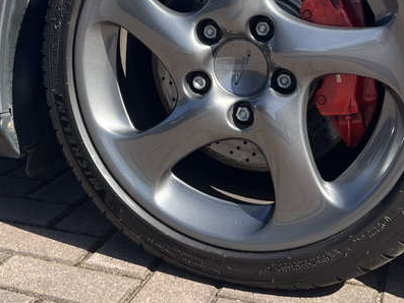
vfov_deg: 21.2
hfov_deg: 28.9
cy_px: -2
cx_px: 161
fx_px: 782
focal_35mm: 67
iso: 50
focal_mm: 5.7
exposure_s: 1/1645
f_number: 1.5
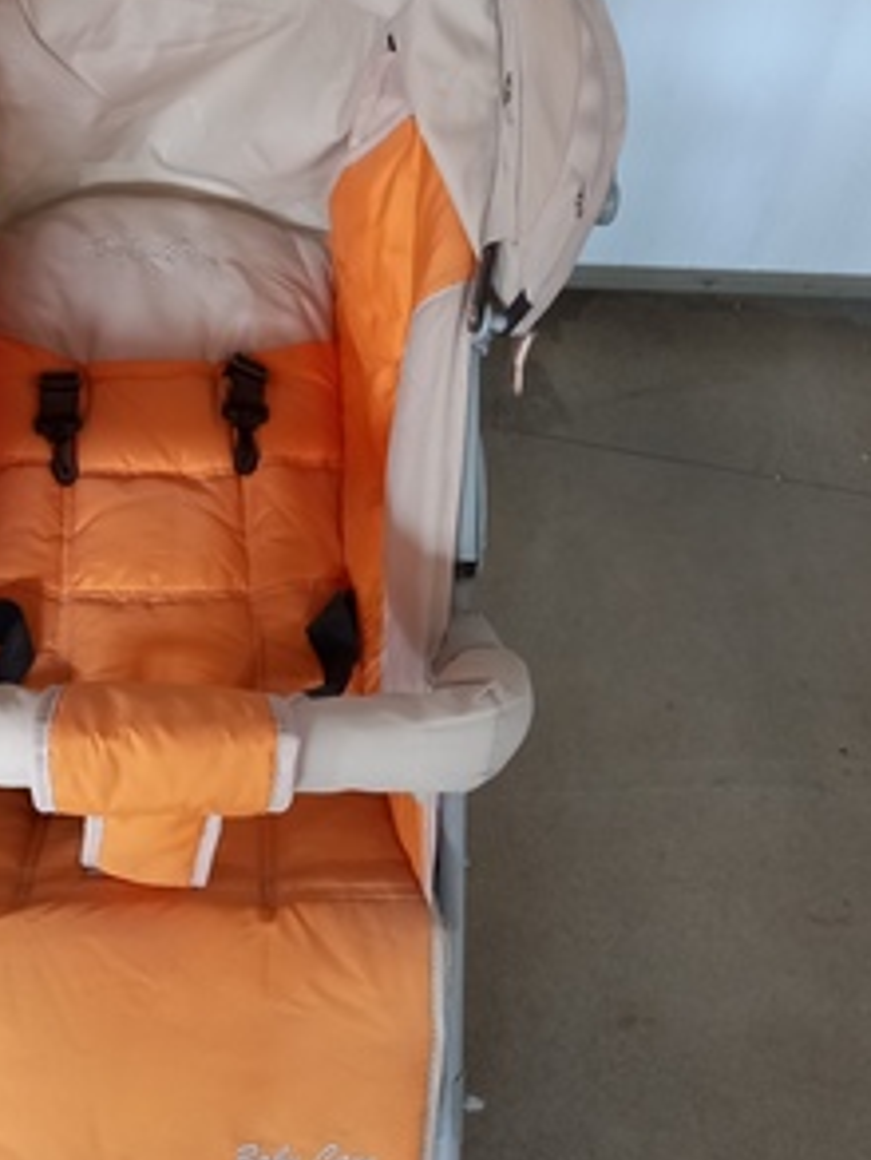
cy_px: 701
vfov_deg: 45.5
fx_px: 1375
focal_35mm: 41
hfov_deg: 34.8
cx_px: 285
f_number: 2
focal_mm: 4.6
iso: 250
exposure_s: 1/24
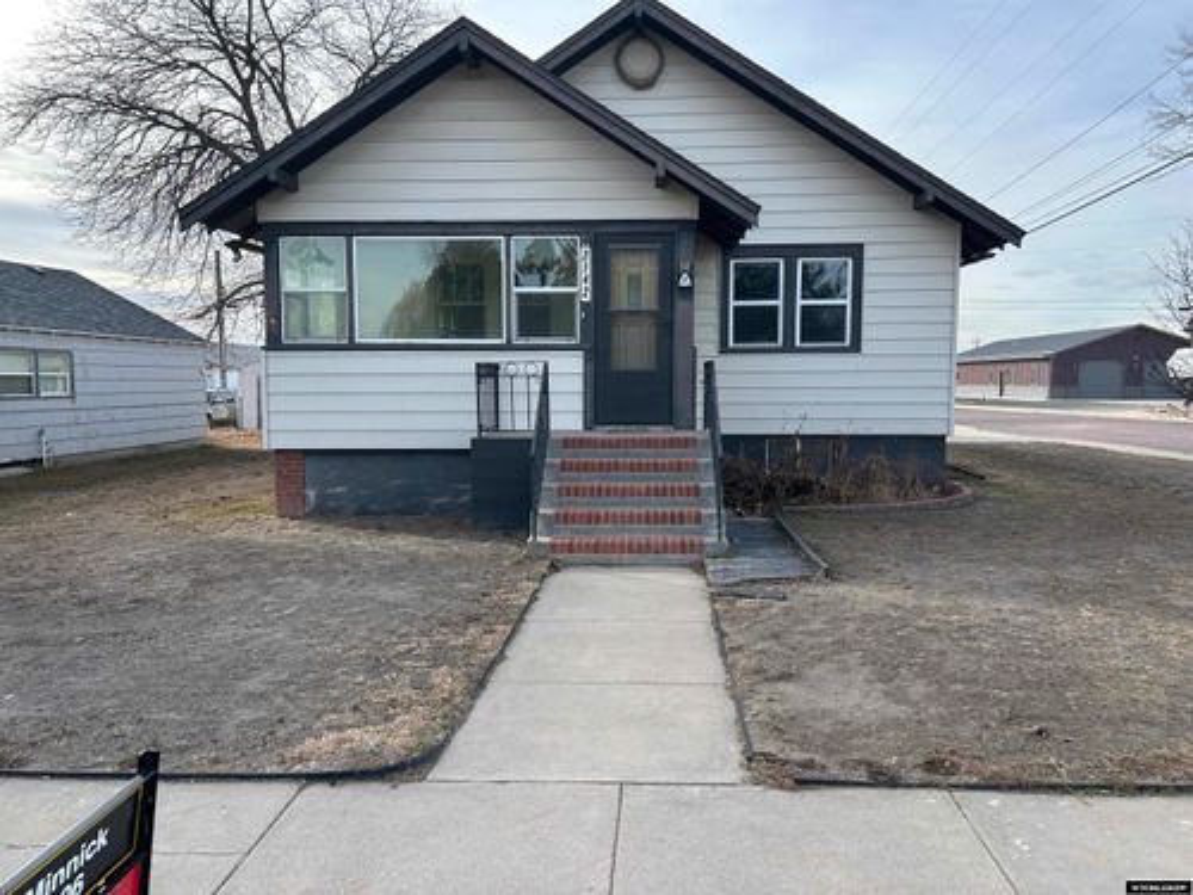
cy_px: 448
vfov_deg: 53.1
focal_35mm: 26
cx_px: 596
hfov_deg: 67.3
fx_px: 896
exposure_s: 1/1000
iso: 50
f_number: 1.5
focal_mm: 5.7
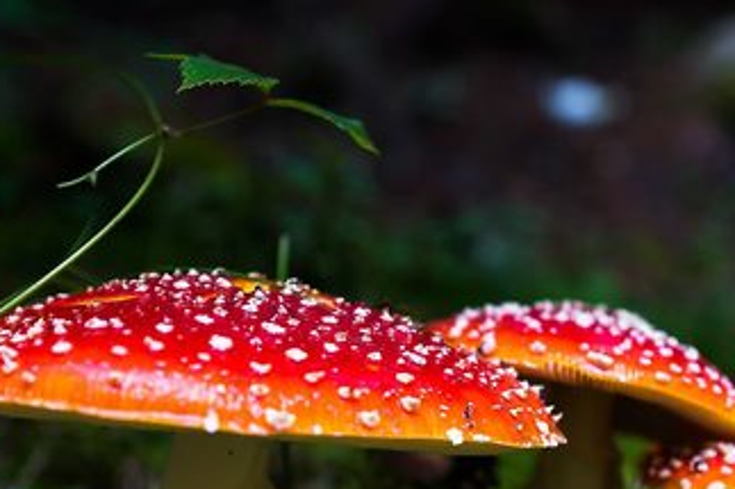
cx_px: 471
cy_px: 346
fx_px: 1592
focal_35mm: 78
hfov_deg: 25.9
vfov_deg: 17.4
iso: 100
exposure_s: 1/50
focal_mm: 28
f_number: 3.2
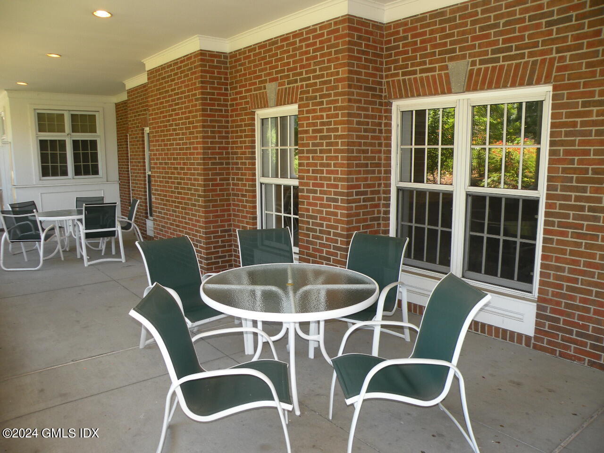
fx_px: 471
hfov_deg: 65.3
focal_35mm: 27
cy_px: 226
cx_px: 302
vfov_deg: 51.4
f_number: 2.8
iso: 64
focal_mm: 4.7
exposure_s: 1/53
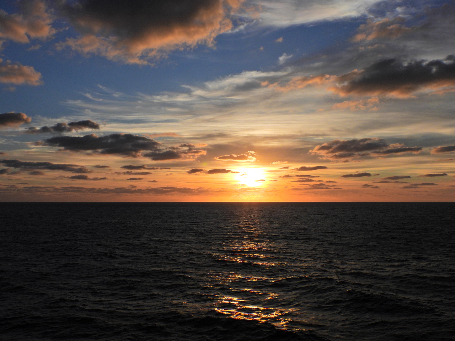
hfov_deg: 52.6
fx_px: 460
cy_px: 170
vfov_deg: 40.7
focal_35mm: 35
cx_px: 228
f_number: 4.5
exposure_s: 1/2000
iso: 100
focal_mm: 6.2
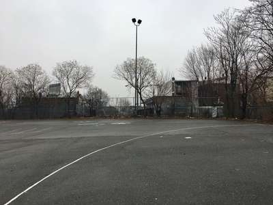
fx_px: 229
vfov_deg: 48.2
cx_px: 136
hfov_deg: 61.7
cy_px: 102
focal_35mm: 29
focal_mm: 4.15
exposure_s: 1/712
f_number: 2.2
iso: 25
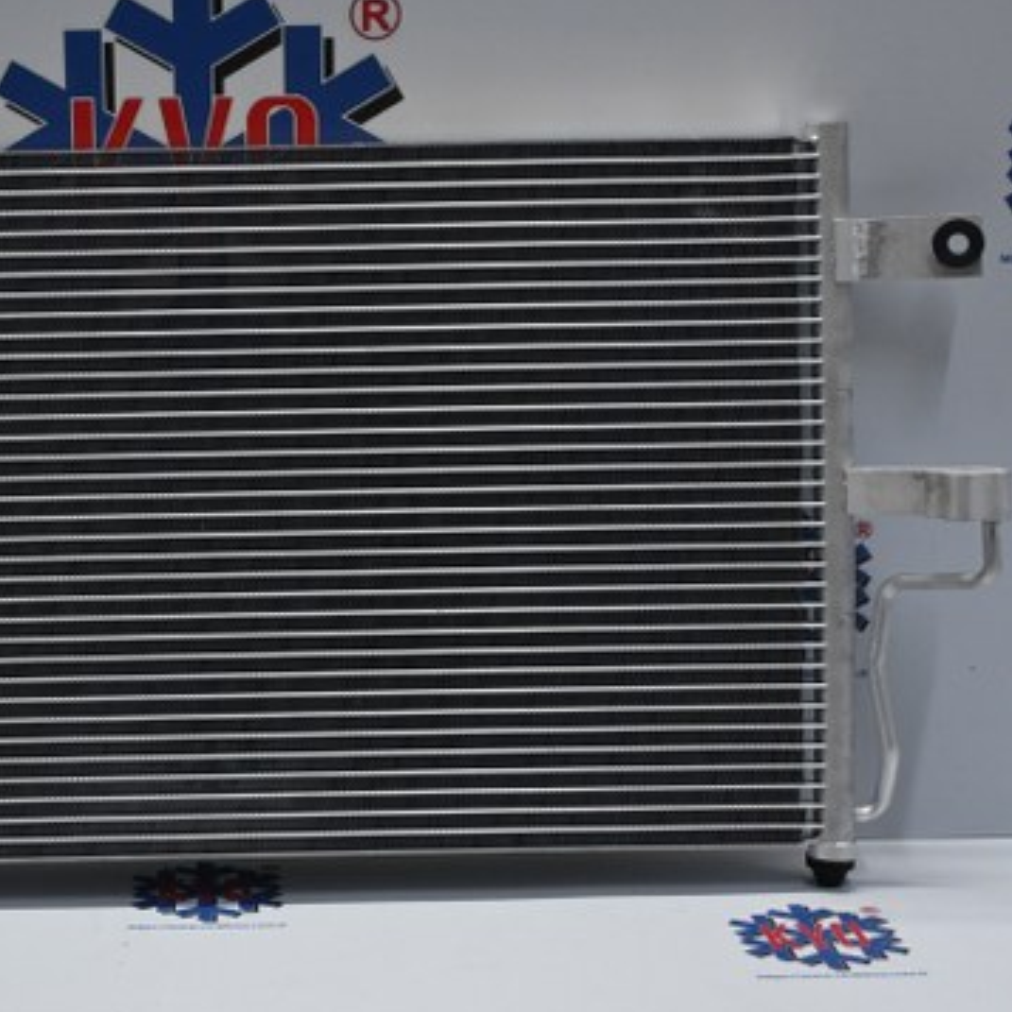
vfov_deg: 24.4
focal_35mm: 71
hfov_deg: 23.9
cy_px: 507
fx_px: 2339
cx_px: 167
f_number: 5
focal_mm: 33
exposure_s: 1/125
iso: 1100
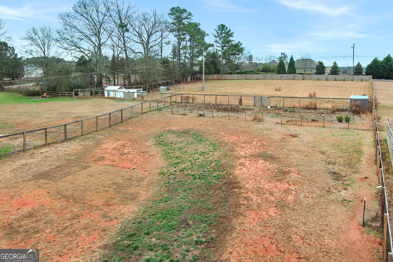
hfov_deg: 63.7
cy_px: 131
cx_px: 196
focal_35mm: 29
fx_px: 317
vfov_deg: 45.0
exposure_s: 1/84.2
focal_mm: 10.57
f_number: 2.8
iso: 100
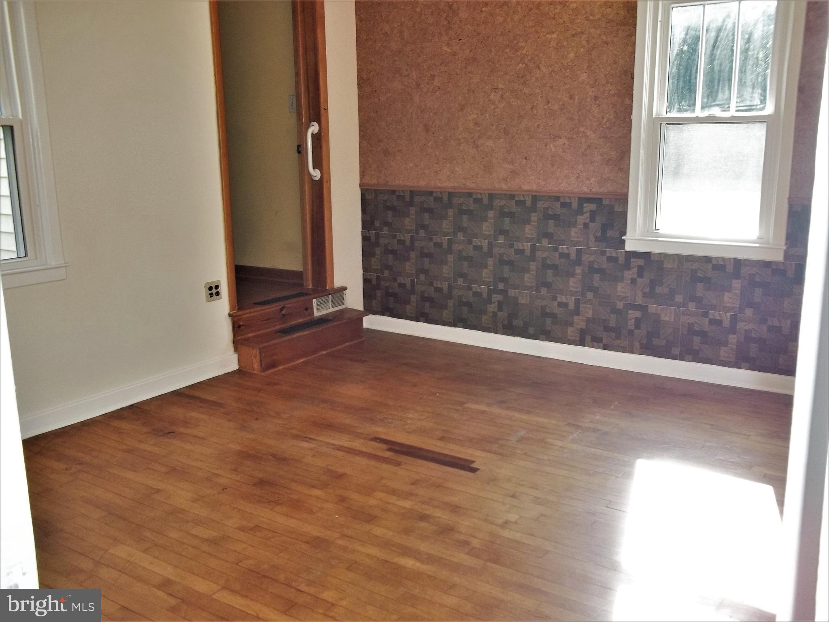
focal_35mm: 32
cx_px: 414
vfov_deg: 44.2
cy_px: 311
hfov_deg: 56.8
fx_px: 766
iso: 80
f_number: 2.9
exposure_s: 1/50
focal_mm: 5.7
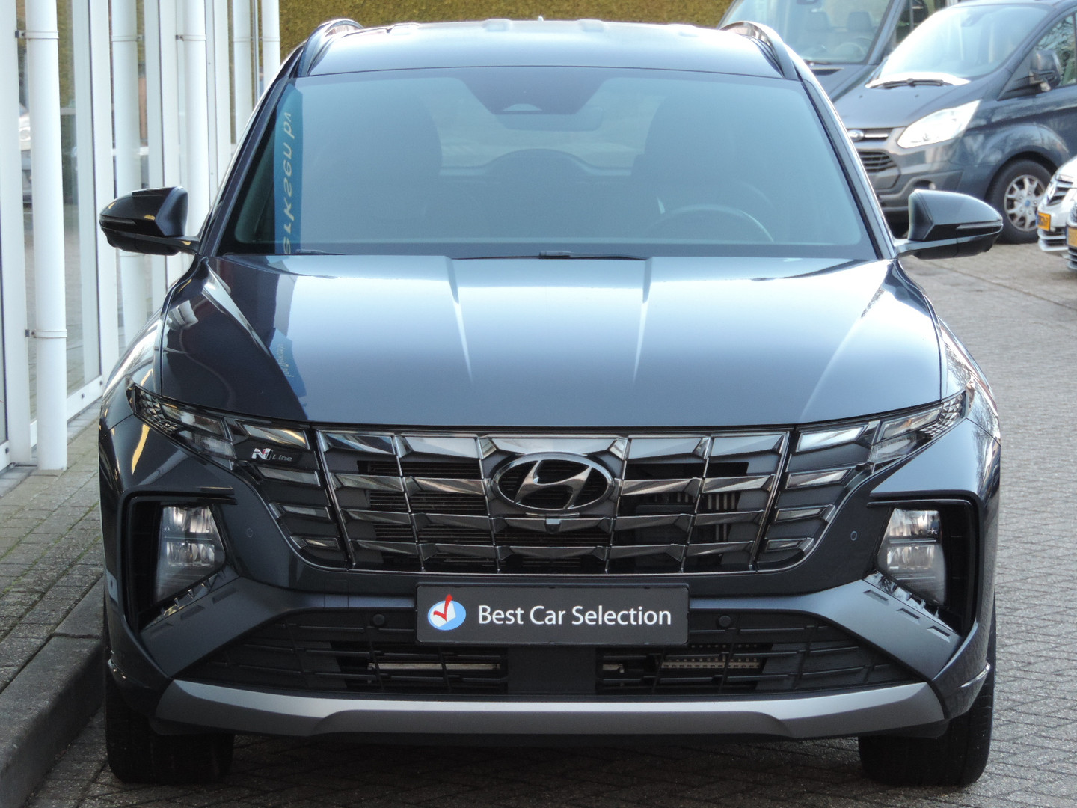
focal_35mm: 120
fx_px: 3734
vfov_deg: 12.3
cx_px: 538
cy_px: 404
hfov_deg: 16.4
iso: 400
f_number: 4.2
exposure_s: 1/50
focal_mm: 21.4
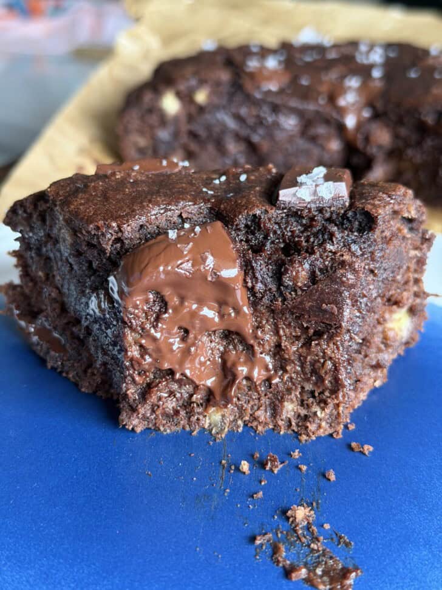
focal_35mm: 48
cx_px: 221
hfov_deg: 30.3
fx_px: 817
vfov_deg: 39.7
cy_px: 295
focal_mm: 6.8
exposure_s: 1/40
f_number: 1.8
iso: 320
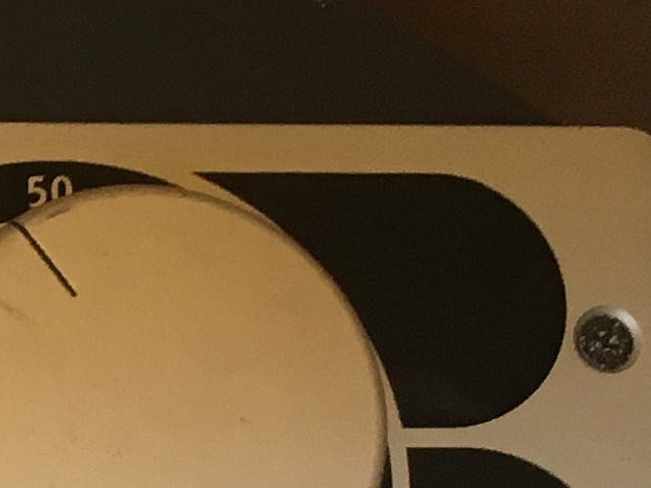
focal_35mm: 175
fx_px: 3291
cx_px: -778
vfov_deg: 8.2
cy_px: 869
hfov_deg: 10.2
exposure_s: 1/33
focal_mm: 4.15
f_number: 2.2
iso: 80
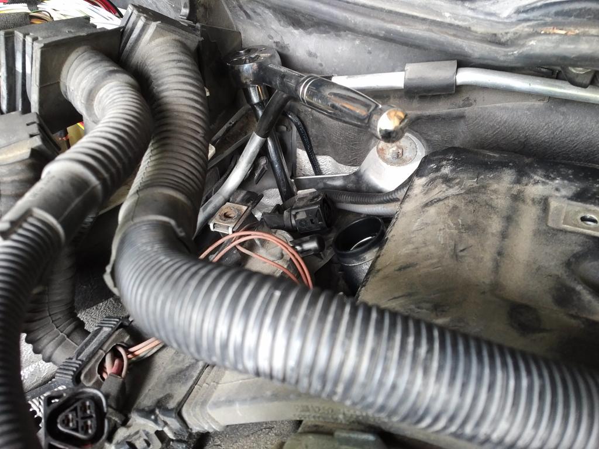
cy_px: 224
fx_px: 467
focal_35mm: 27
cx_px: 300
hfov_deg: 65.3
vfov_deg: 51.4
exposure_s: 1/30
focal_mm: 4.75
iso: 163
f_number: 2.2
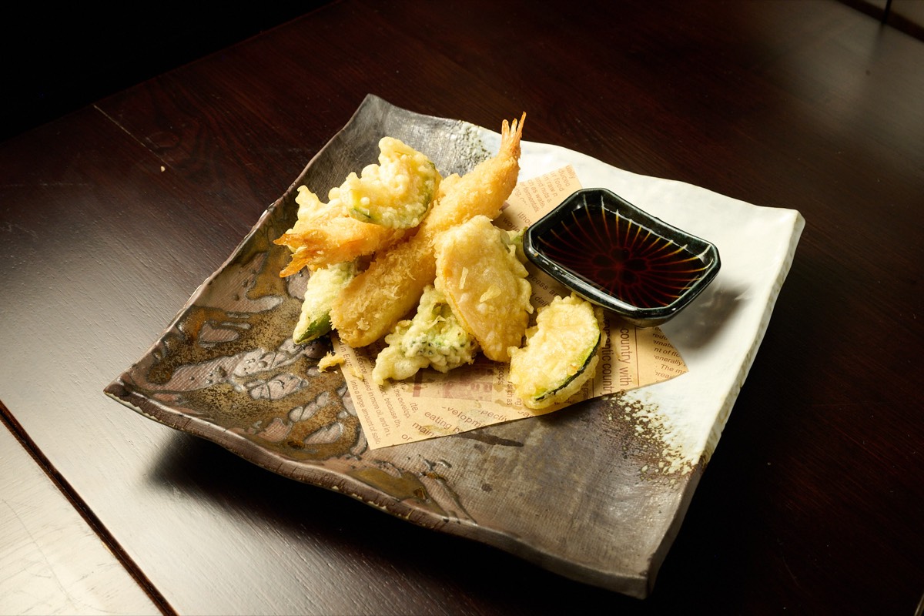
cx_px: 462
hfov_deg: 38.9
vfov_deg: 26.5
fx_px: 1309
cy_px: 308
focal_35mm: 51
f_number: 13
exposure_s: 1/15
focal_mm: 51
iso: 1250
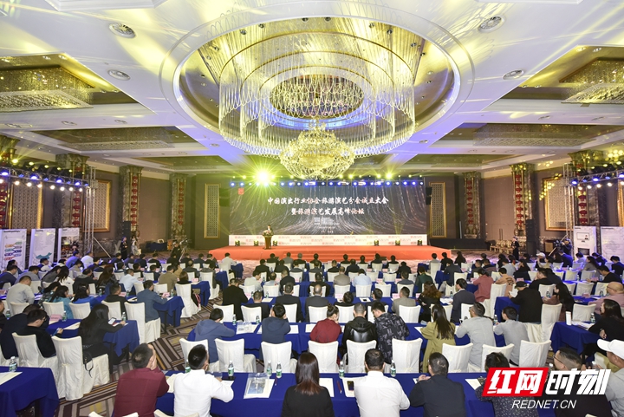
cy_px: 208
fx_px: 243
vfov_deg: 81.3
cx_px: 312
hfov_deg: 104.2
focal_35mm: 14
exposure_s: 1/60
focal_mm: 14
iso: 1000
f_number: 4.5
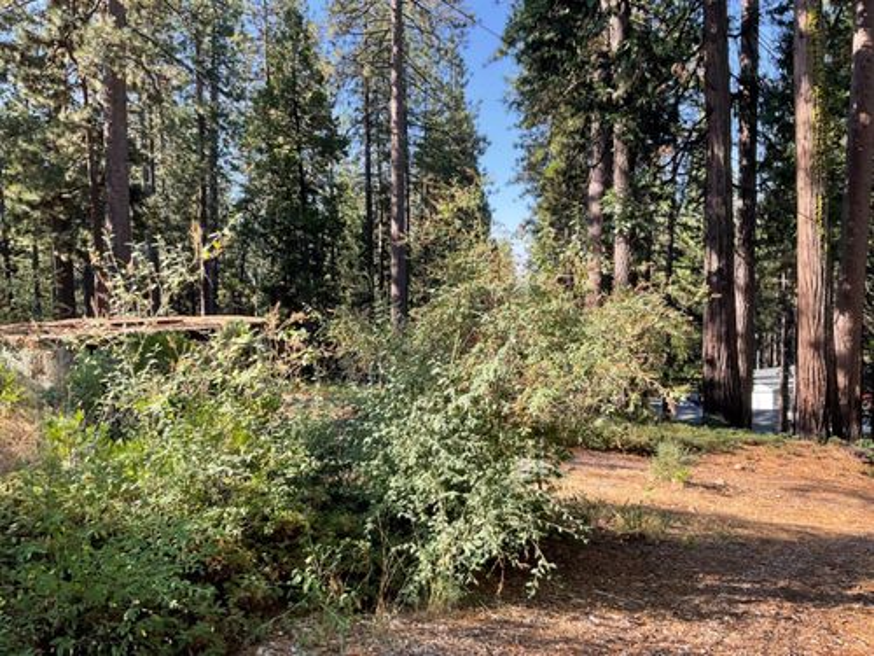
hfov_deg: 61.7
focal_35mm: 29
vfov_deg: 48.2
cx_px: 437
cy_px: 328
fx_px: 732
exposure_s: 1/214
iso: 16
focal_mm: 3
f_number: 1.8
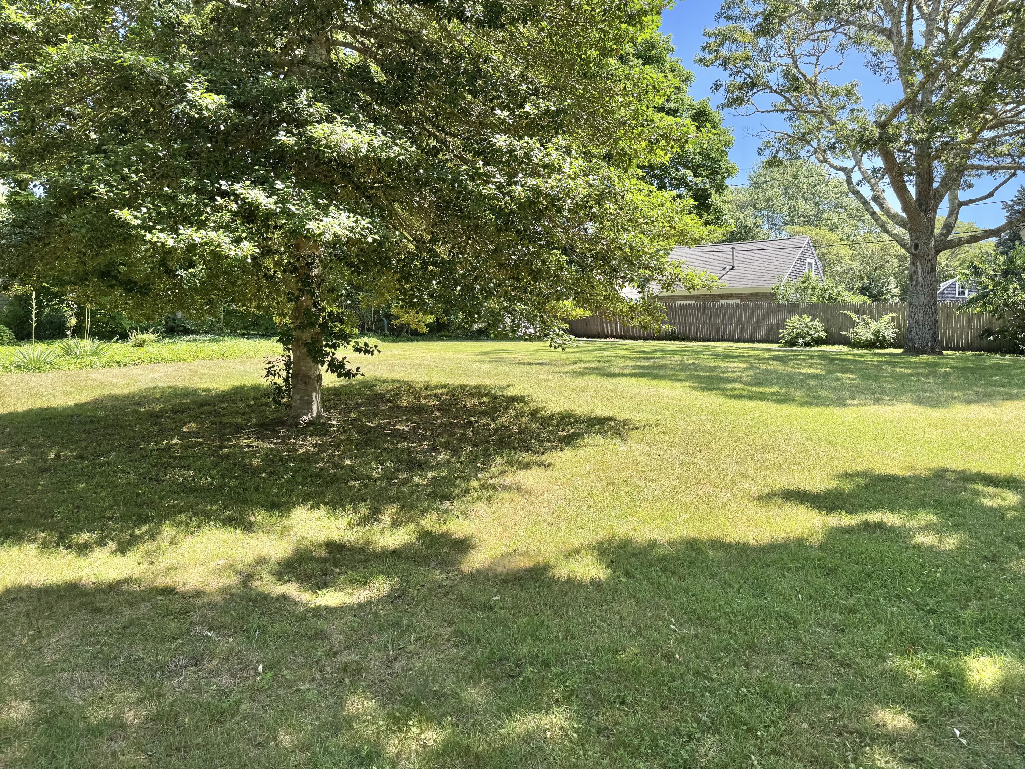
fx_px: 711
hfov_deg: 71.6
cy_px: 384
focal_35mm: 24
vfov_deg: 56.8
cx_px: 512
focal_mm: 6.76
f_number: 1.78
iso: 80
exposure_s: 1/980
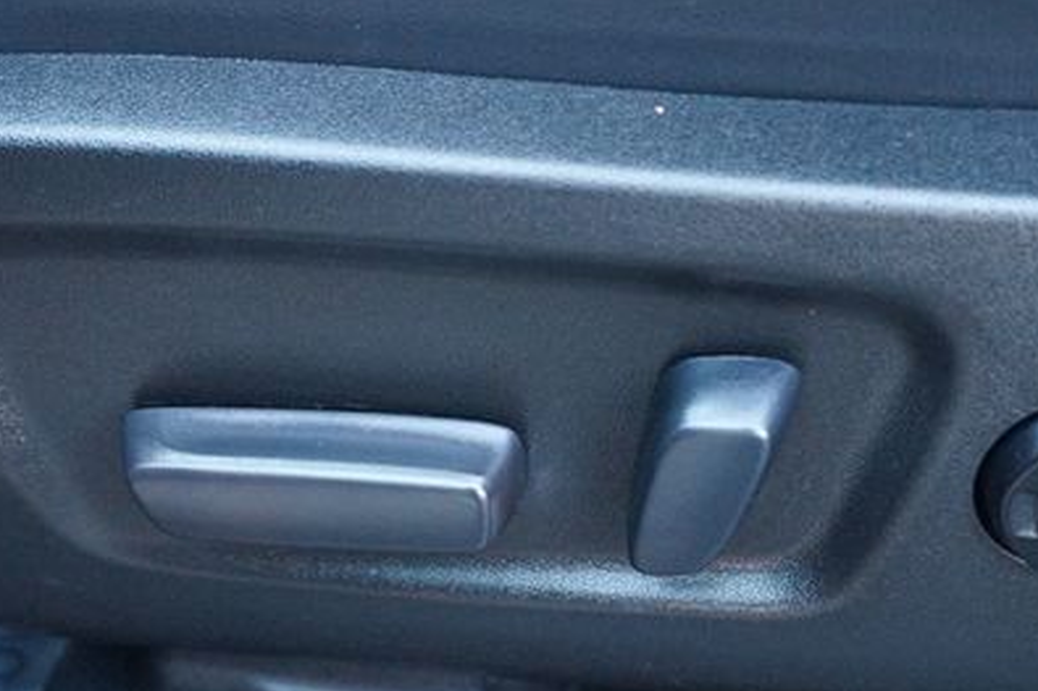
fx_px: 1753
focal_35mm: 61
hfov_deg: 33.0
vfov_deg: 22.3
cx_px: 528
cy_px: 423
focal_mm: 25
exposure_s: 1/50
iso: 3200
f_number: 4.5
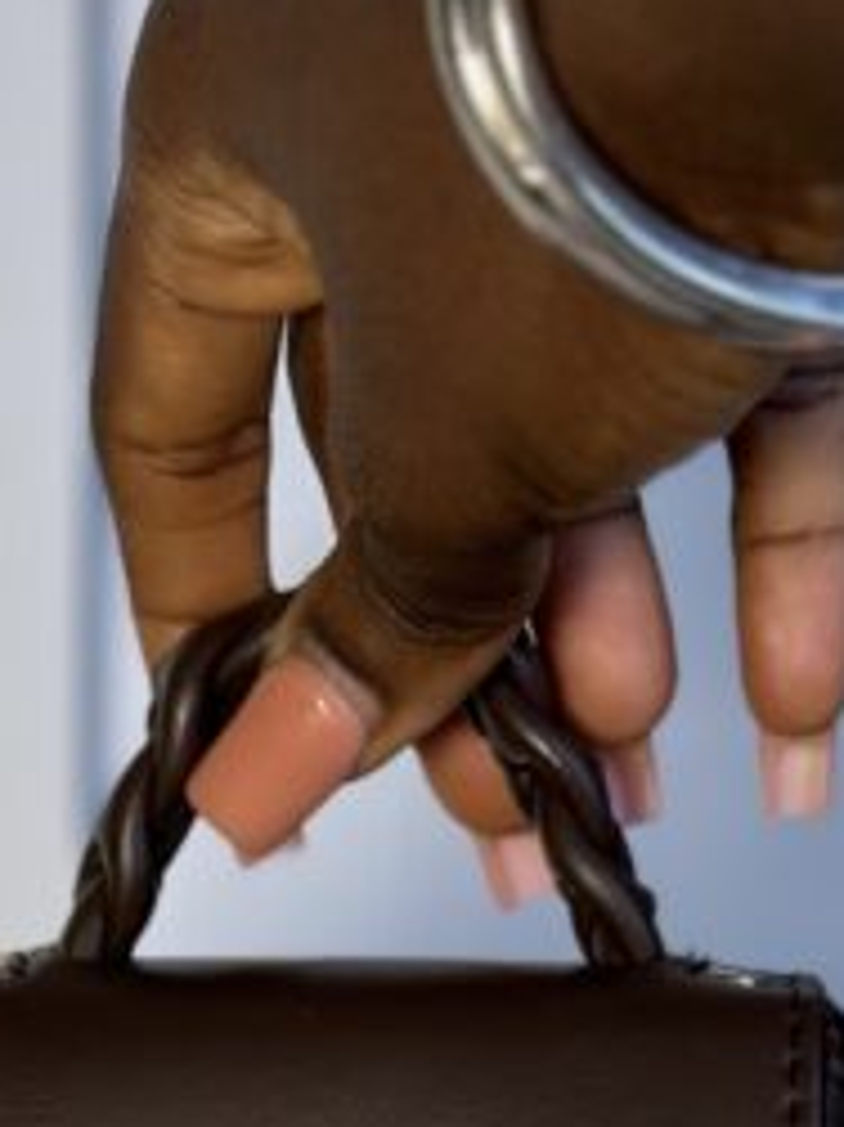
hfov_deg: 9.7
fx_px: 4978
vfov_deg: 12.6
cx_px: 341
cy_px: 1347
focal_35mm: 153
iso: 80
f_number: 1.78
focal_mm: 6.86
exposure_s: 1/242
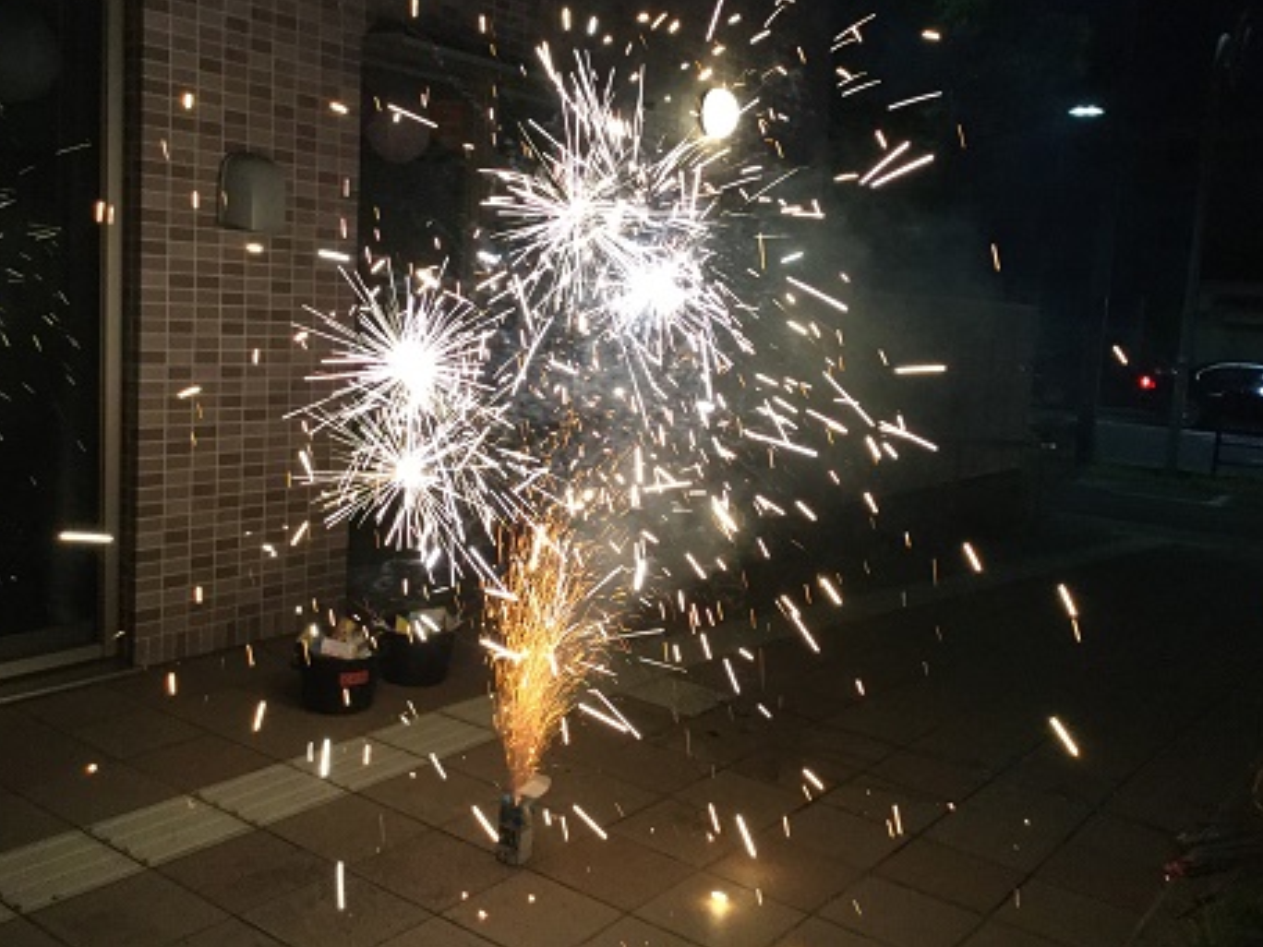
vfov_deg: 41.8
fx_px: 1241
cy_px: 436
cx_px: 607
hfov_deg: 53.9
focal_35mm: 34
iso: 250
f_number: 2.4
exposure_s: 1/24
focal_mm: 3.3
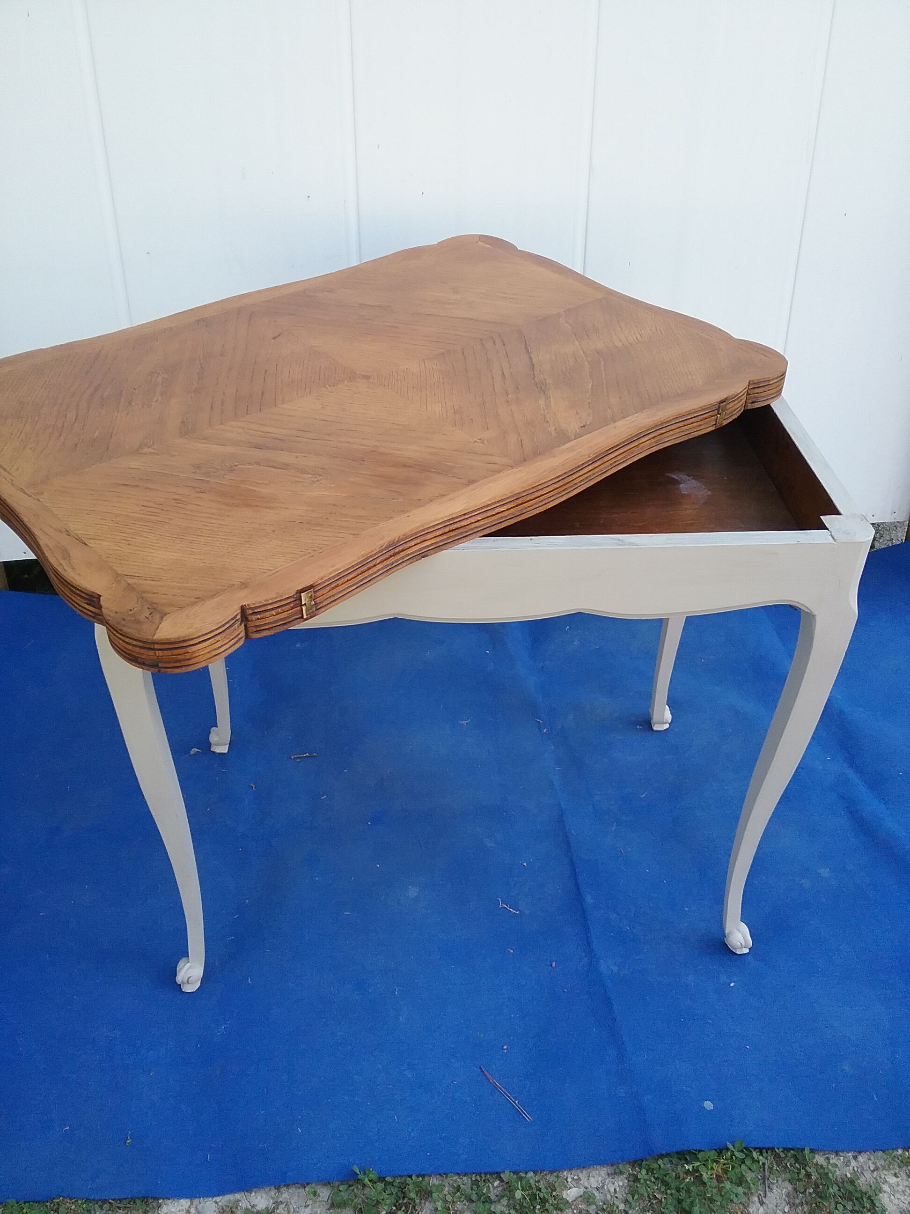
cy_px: 607
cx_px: 455
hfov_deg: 45.4
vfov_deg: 58.4
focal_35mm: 31
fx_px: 1087
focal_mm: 3.3
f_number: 2.2
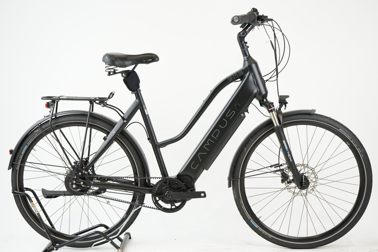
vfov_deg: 22.6
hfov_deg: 33.4
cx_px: 189
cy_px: 126
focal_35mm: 60
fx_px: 630
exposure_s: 1/200
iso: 2000
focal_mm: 60
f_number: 5.6
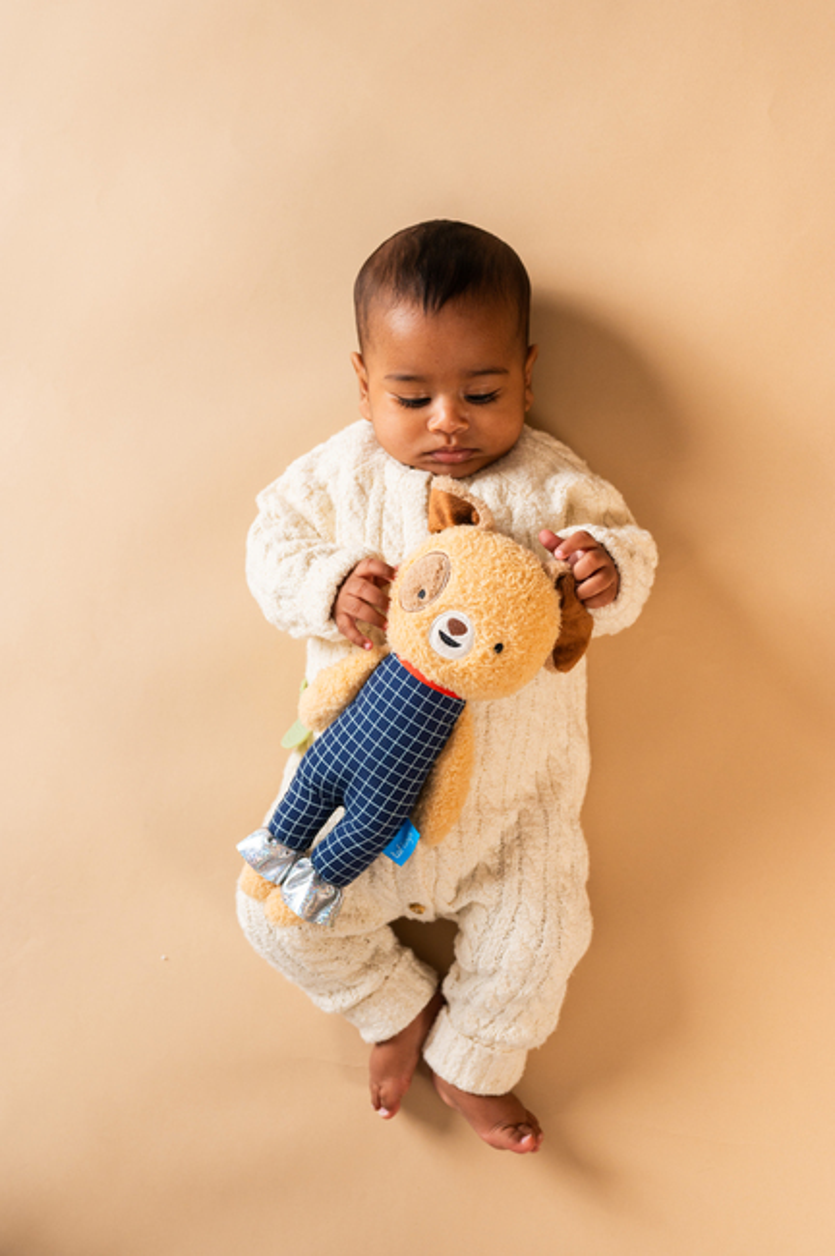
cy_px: 628
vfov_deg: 39.6
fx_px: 1743
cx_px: 418
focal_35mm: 50
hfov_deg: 26.9
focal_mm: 50
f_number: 4
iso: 400
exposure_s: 1/400
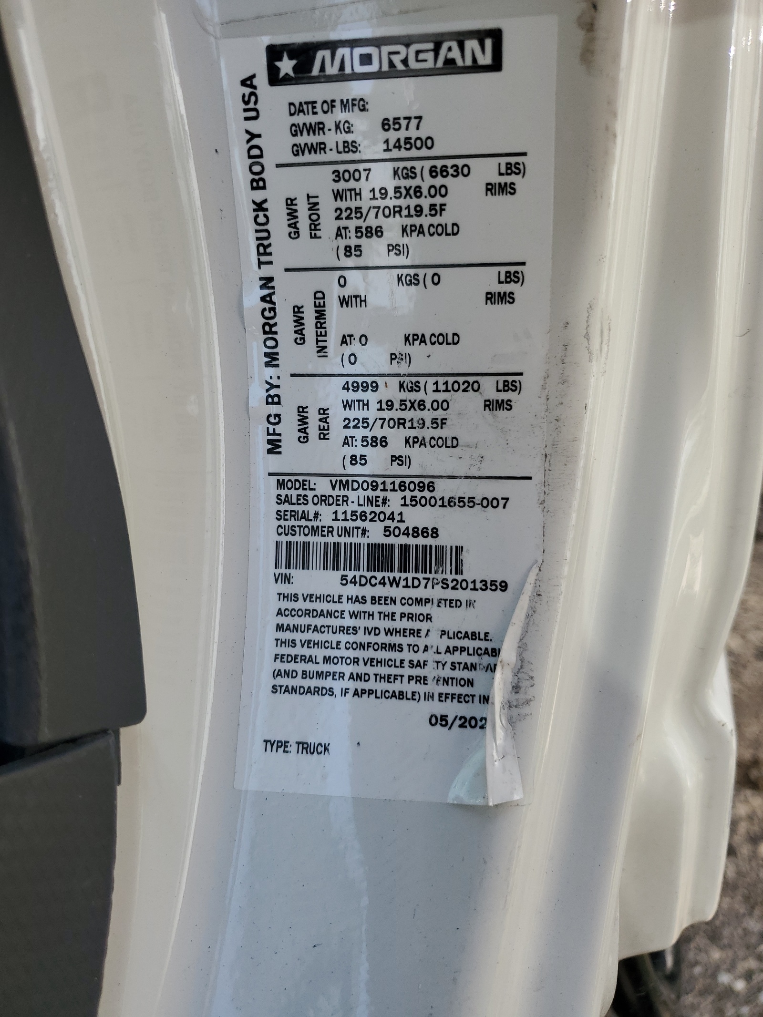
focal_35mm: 26
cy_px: 508
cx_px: 382
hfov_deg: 53.1
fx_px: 764
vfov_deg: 67.3
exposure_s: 1/714
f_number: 1.5
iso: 50
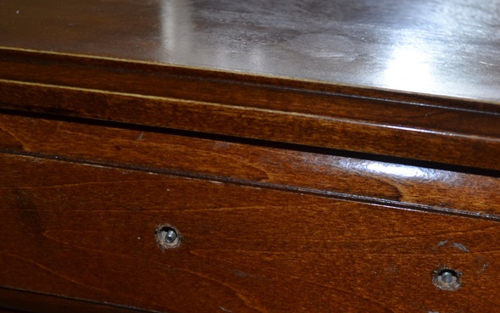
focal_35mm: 57
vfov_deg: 22.2
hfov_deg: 35.6
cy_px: 279
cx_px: 276
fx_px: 777
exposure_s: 1/80
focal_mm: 22
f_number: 4
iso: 220
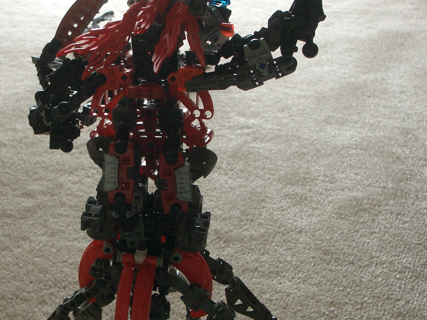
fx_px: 1085
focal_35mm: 88
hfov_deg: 22.1
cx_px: 131
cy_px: 193
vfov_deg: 16.8
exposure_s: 1/60
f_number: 3.5
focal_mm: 10.2
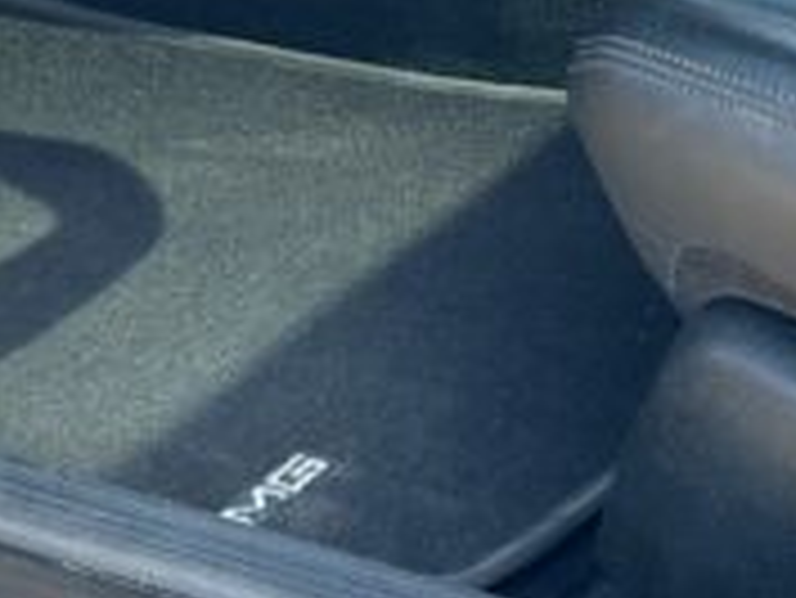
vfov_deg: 6.6
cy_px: -607
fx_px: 4993
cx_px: 783
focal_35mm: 217
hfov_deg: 9.1
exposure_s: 1/237
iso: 80
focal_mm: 6.86
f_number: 1.78
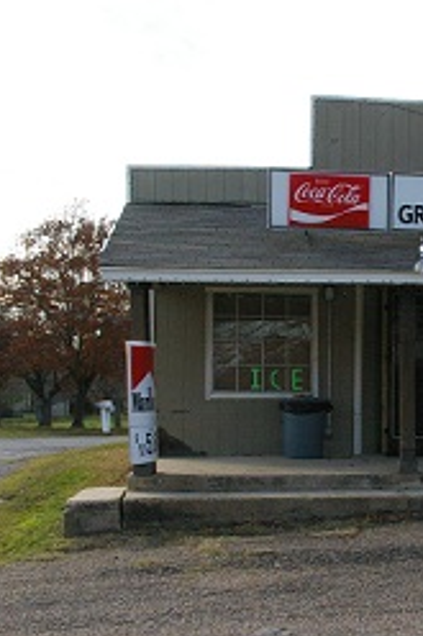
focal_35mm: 63
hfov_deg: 20.7
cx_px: 451
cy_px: 336
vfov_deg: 31.9
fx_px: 1110
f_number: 13
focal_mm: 23
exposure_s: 1/500
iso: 1600
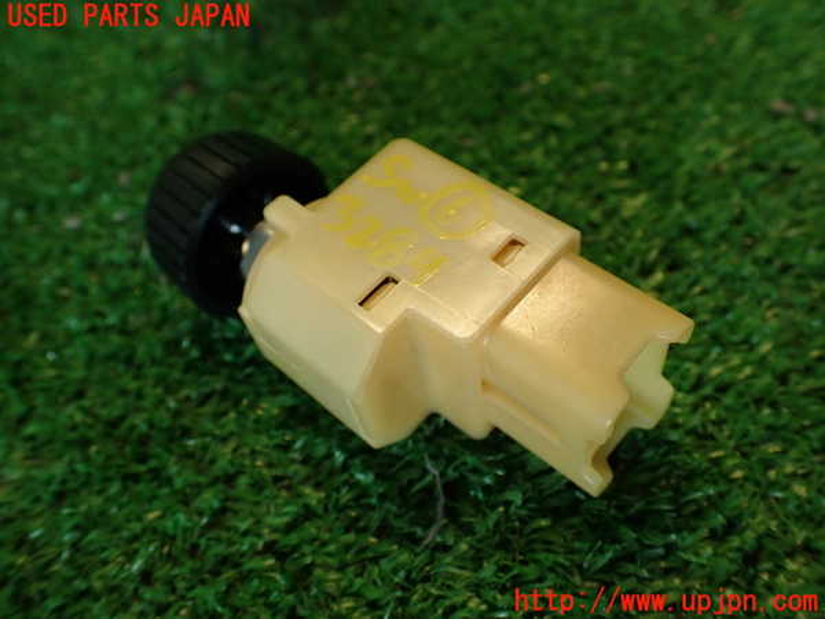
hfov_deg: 56.8
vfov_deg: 44.2
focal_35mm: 32
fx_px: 763
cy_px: 310
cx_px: 412
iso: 200
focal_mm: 5.79
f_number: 2.4
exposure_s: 1/60
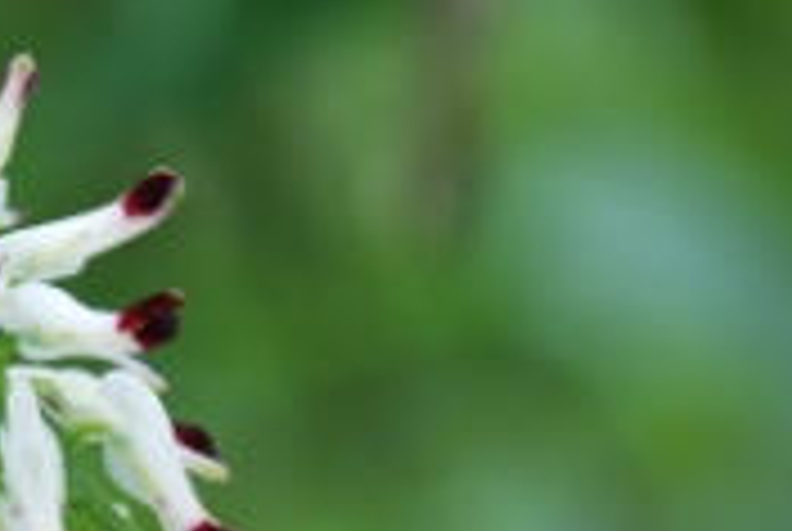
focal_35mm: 514
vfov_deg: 2.7
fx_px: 11333
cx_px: 40
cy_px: 459
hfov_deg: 4.0
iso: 250
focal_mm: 135
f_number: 5.6
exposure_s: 1/125
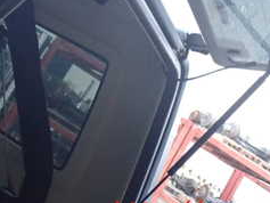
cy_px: -30
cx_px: 31
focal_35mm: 76
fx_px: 593
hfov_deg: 24.9
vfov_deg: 18.5
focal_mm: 5.4
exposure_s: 1/30
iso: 800
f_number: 2.3
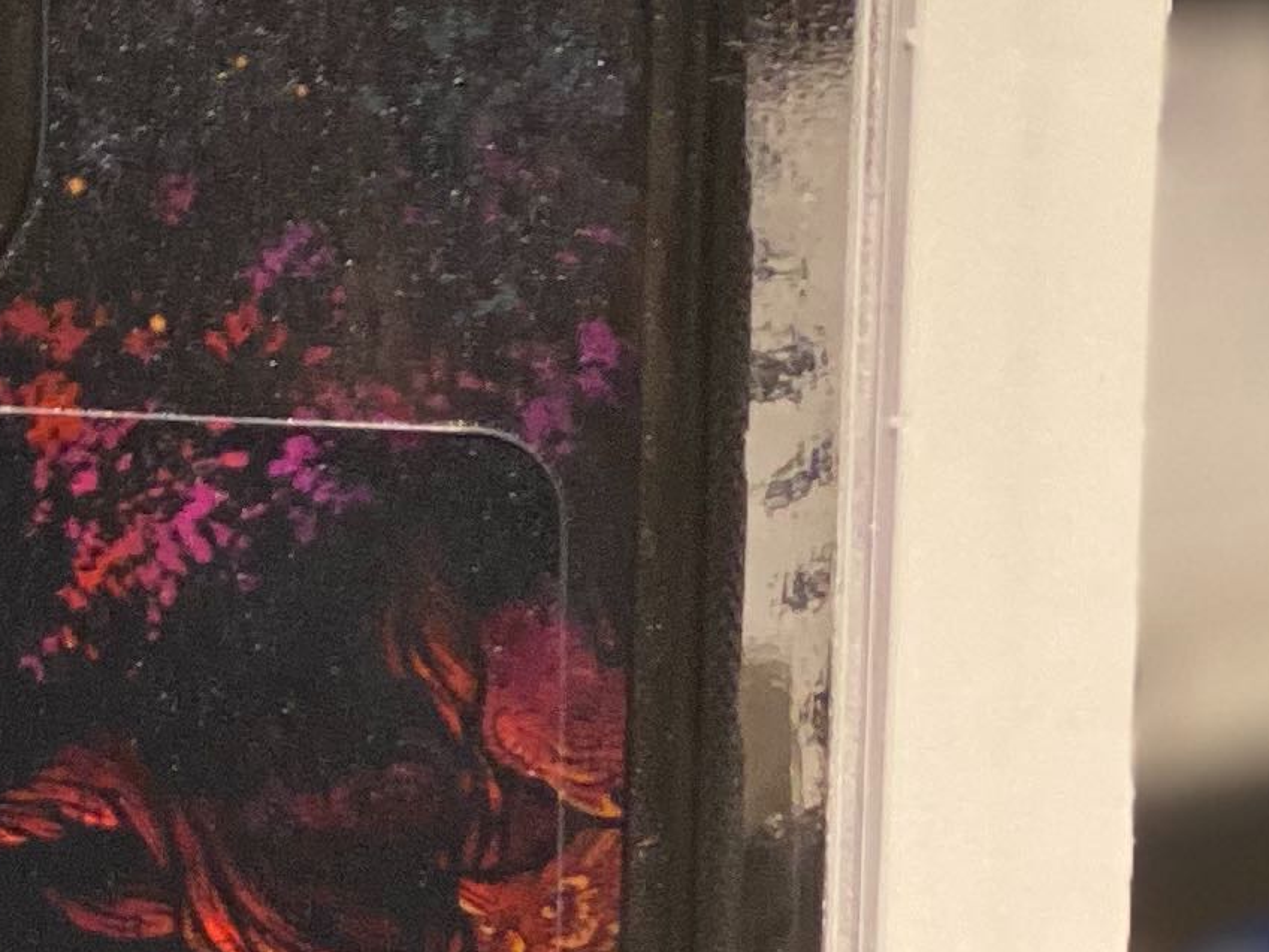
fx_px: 9056
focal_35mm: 247
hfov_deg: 8.0
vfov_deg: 6.0
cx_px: -143
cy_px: 752
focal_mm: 6
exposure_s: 1/40
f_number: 2
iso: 125
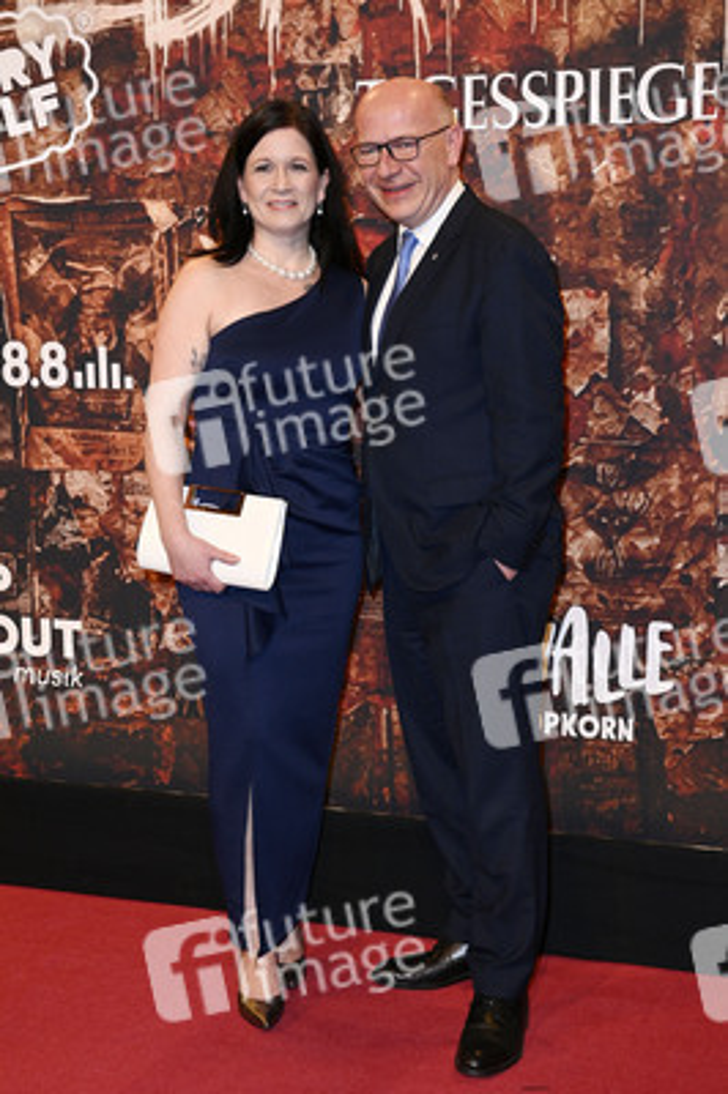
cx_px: 364
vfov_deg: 33.4
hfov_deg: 22.6
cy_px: 547
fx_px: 1823
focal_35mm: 60
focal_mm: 60
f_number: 5.6
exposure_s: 1/250
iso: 1600
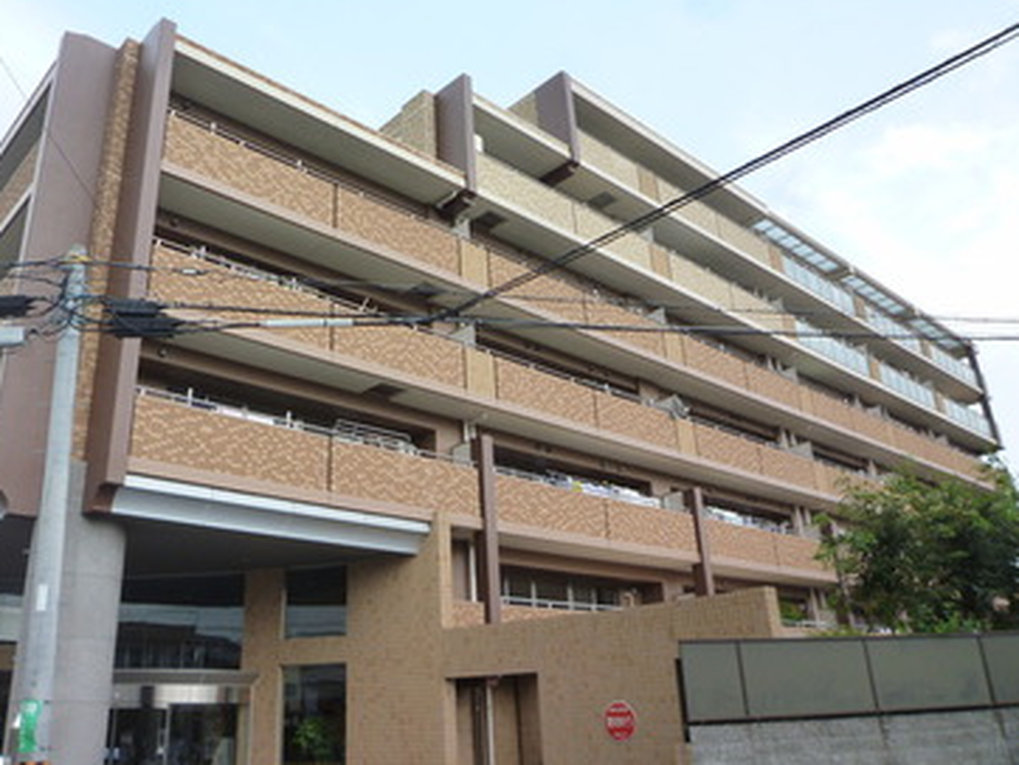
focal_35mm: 29
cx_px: 436
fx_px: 854
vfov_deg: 48.3
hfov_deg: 61.4
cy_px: 401
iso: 125
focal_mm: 4.5
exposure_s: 1/200
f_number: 4
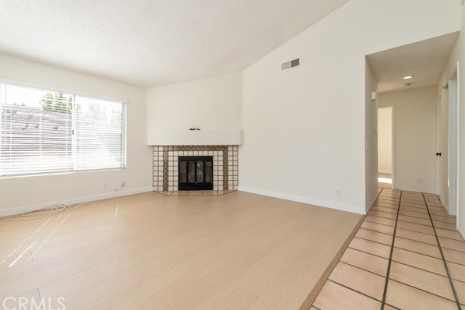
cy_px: 150
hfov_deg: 100.3
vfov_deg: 77.3
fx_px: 194
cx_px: 218
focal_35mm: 15
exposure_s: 1/125
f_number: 5.6
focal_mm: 14
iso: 125
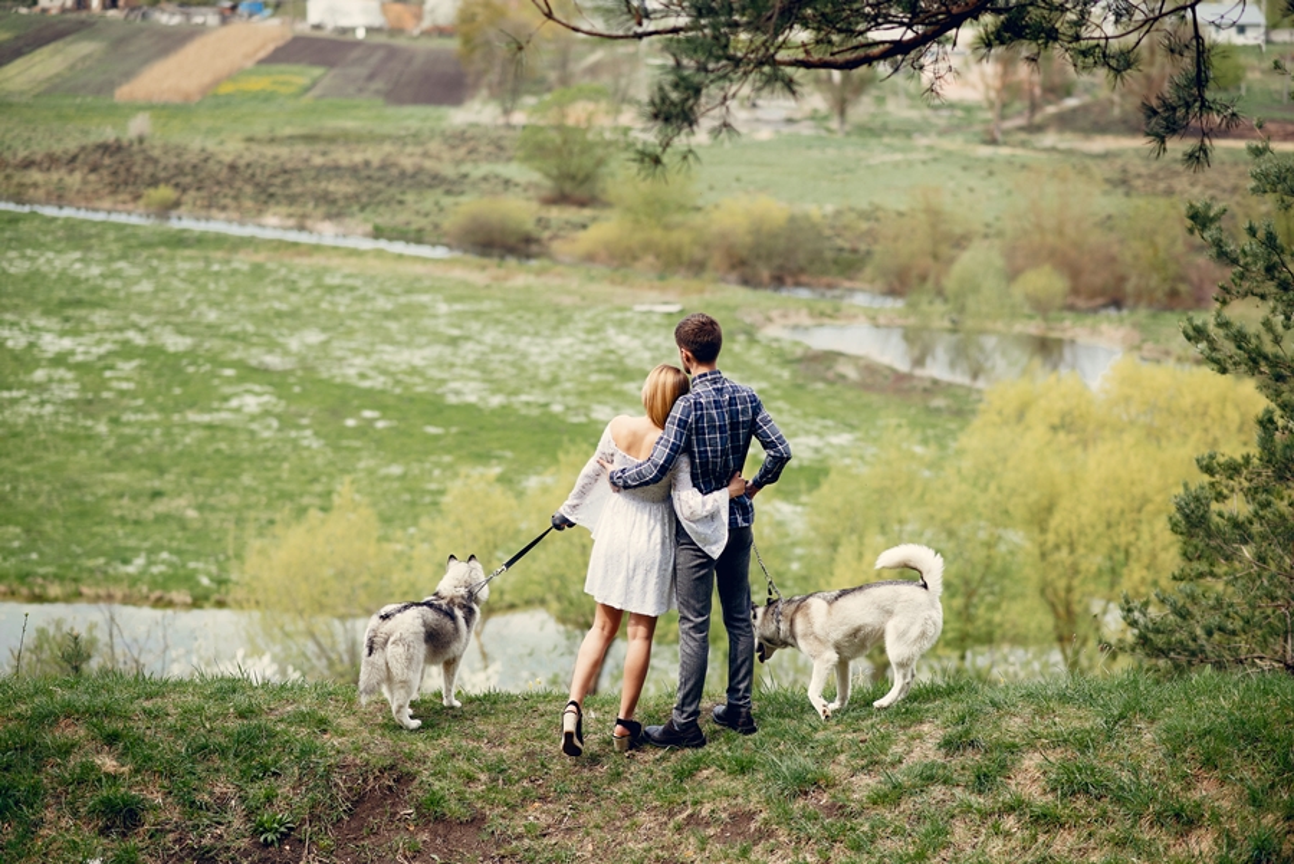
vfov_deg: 16.1
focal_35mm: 85
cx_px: 647
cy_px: 432
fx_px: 3057
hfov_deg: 23.9
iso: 250
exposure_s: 1/4000
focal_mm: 85
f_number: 2.5
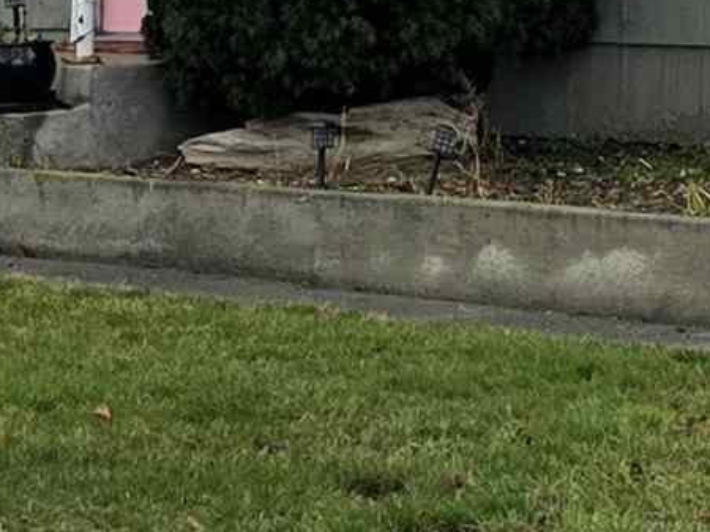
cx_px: 844
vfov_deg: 8.9
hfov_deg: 12.3
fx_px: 3218
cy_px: -501
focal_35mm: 157
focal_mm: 6.3
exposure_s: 1/370
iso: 64
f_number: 1.7
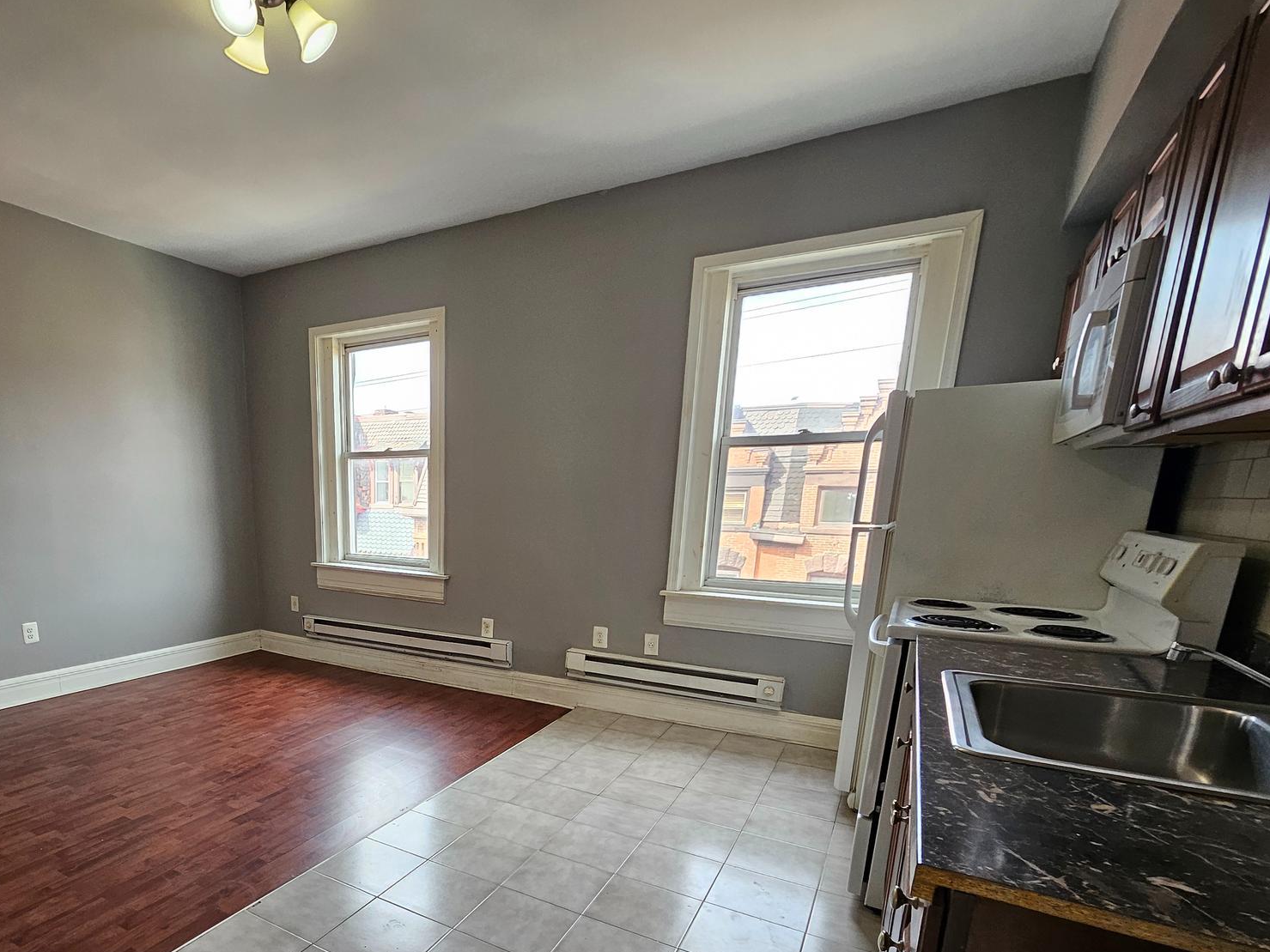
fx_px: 660
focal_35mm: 18
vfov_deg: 69.0
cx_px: 447
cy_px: 656
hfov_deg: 85.4
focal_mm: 1.74
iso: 64
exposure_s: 1/60
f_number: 2.2
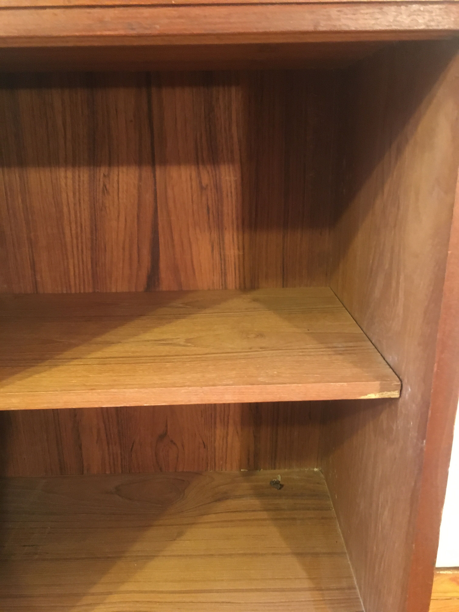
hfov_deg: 48.2
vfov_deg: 61.7
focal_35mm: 29
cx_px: 230
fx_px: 513
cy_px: 306
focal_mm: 4.15
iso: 250
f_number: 2.2
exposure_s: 1/17
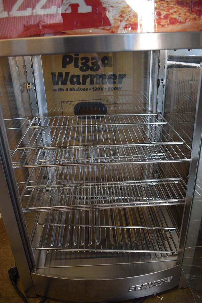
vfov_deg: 61.9
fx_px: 252
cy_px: 152
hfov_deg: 43.7
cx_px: 101
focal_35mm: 30
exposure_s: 1/125
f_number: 3.5
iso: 800
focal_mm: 20
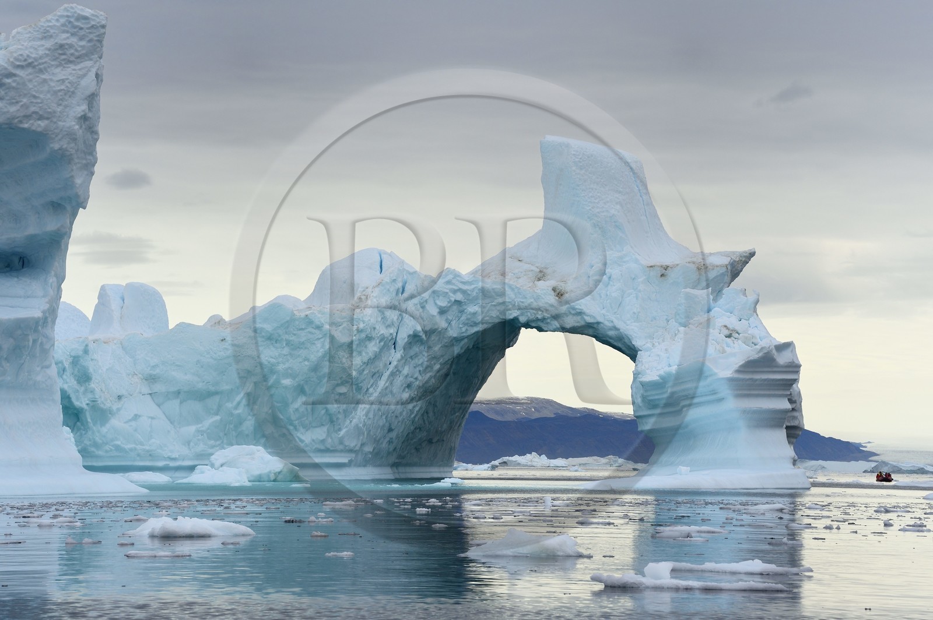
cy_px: 310
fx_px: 3107
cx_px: 466
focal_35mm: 120
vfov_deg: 11.4
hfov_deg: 17.1
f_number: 9
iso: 400
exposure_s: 1/640
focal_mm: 120
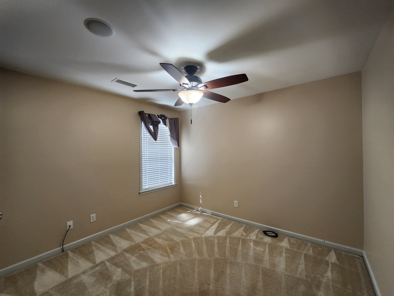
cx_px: 197
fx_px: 148
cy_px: 148
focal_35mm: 13
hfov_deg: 106.2
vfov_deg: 89.9
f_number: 2.2
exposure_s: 1/60
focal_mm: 2.2
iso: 160
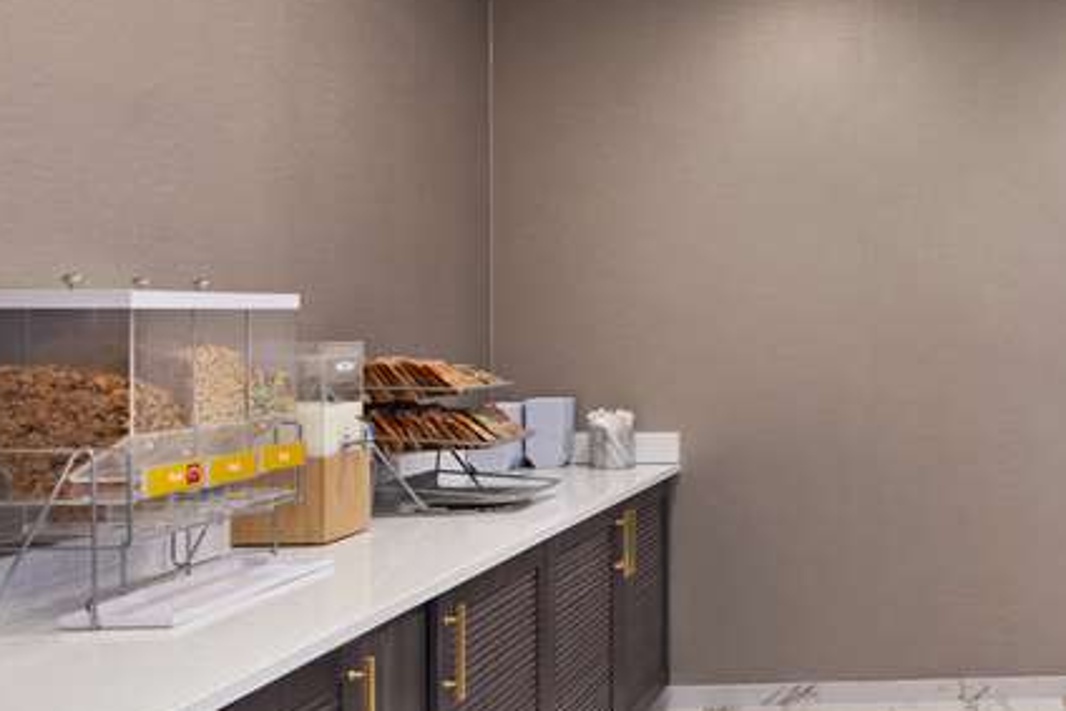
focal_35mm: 41
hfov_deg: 41.5
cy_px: 317
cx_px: 1057
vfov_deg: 32.6
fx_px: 1214
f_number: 13
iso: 200
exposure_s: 1/2
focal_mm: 17
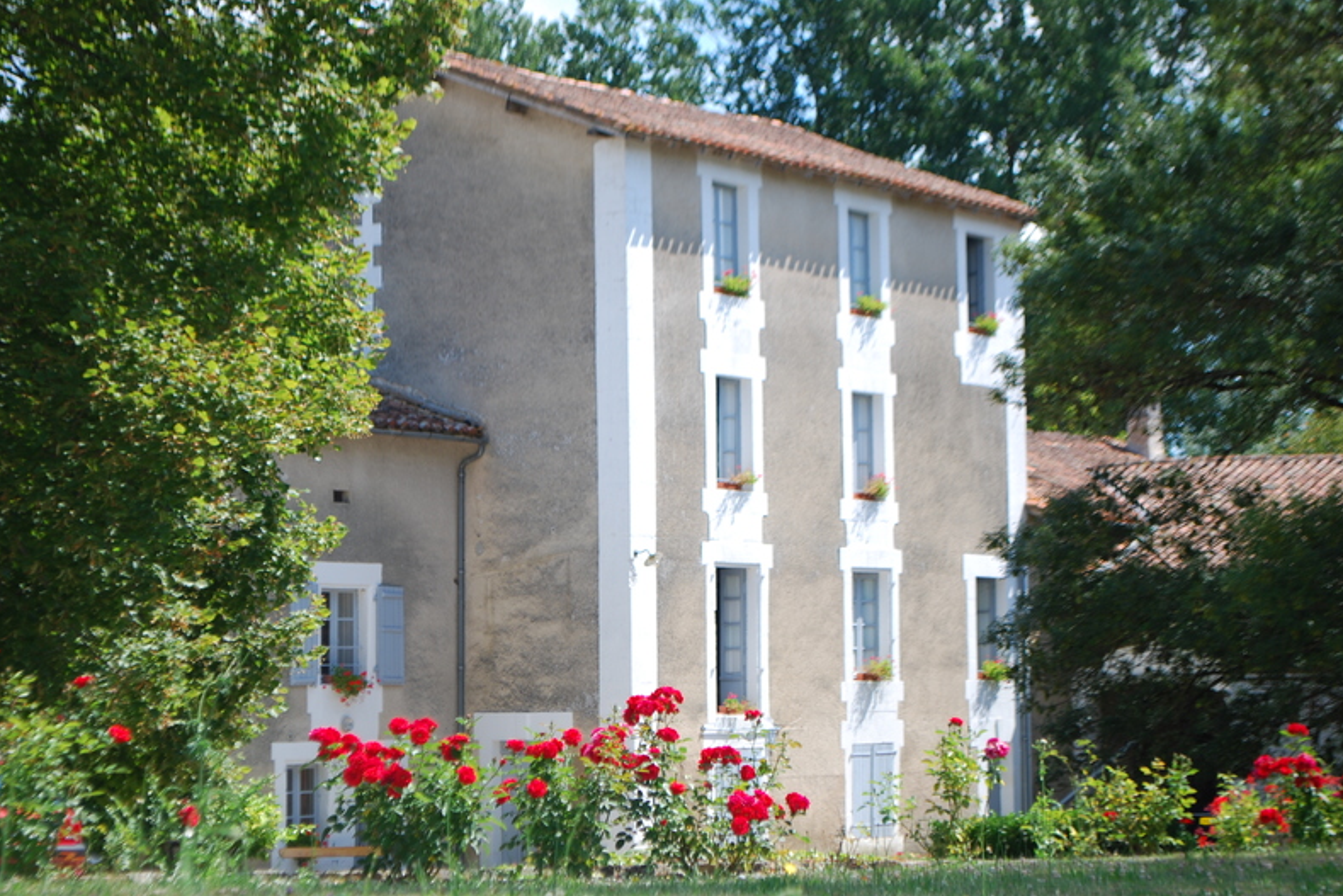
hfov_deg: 24.3
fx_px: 3116
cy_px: 453
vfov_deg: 16.4
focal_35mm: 84
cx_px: 666
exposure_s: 1/160
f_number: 6.3
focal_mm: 55
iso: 100
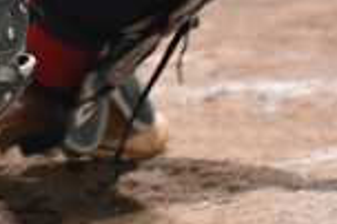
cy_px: -258
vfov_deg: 1.0
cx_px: 133
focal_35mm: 1349
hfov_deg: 1.5
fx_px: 12614
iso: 3200
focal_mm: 200
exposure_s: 1/250
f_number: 2.8
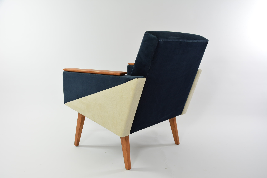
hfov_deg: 57.2
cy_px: 89
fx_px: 245
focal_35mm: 33
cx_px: 134
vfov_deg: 40.0
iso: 400
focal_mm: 22
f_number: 6.3
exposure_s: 1/60
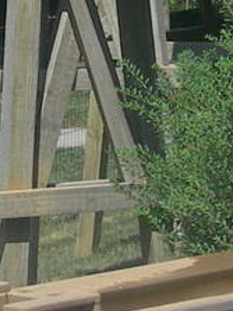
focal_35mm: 273
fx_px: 2452
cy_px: 134
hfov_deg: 5.4
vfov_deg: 7.3
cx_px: -40
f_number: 4.8
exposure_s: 1/453
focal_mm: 7.8
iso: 50
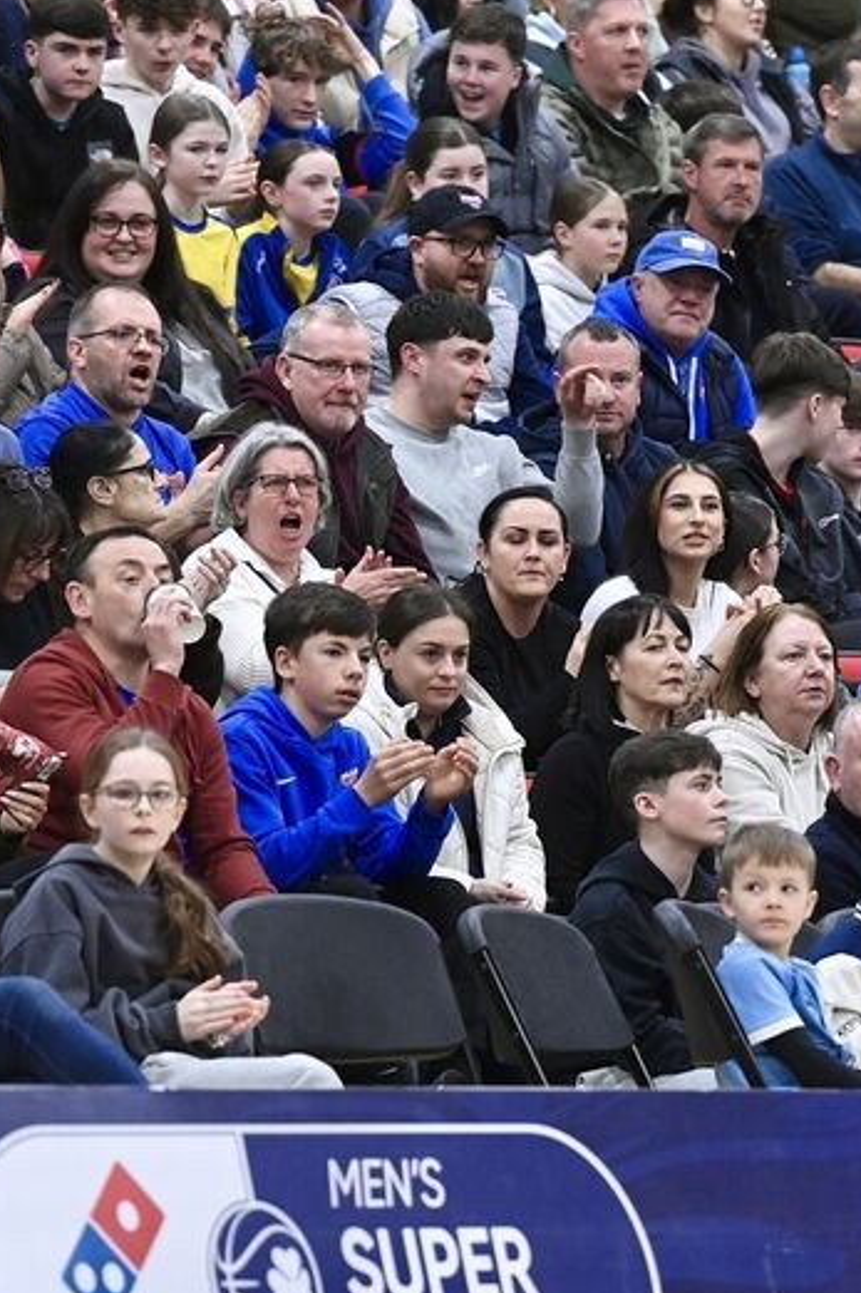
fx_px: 16548
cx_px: 784
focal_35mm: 461
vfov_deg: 4.5
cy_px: 635
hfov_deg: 3.0
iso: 4000
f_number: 3.2
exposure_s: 1/400
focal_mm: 200
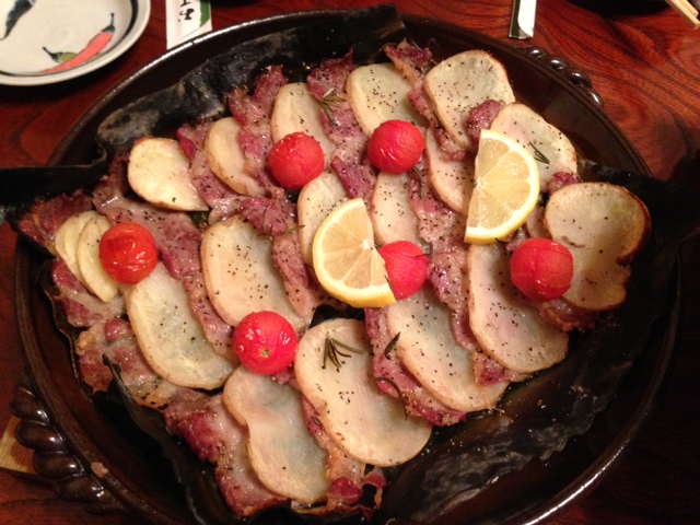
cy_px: 262
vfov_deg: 42.9
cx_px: 350
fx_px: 667
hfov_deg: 55.4
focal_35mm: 33
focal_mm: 4.13
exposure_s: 1/15
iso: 500
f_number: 2.4
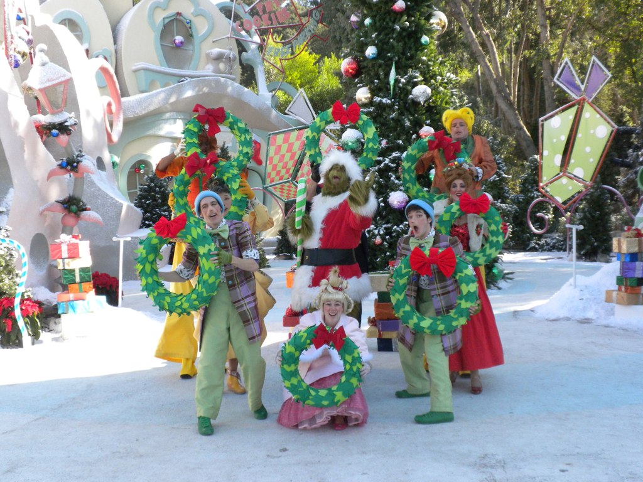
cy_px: 241
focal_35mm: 52
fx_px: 966
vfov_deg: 28.0
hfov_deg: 36.8
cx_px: 322
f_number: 4.3
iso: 348
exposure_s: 1/500
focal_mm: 9.1
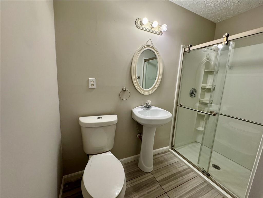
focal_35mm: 14
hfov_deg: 102.1
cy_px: 99
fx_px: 106
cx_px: 132
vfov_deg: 85.7
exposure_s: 1/120
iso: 250
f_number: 2.2
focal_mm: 2.22
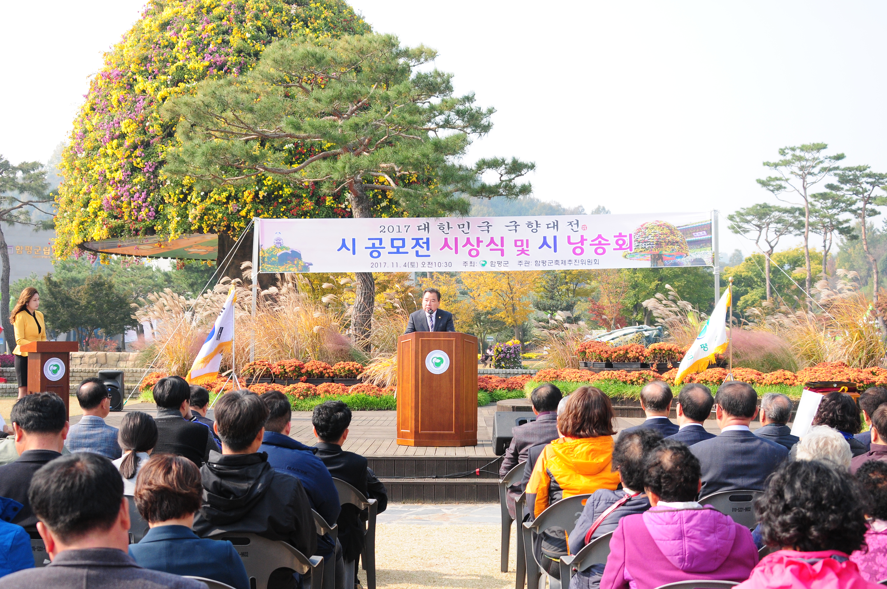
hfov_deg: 41.2
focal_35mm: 48
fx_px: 1181
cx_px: 444
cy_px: 294
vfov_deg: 28.0
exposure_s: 1/1000
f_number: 4.5
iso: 500
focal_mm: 32
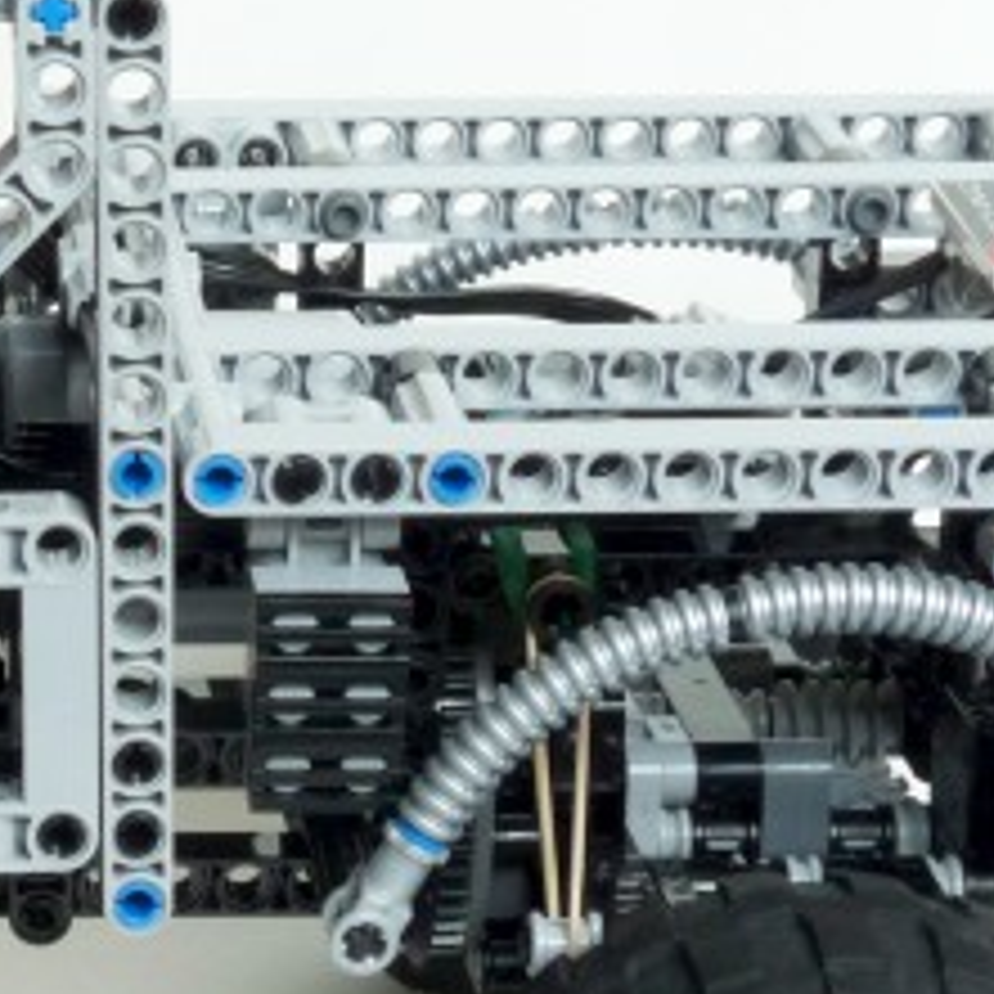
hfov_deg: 11.6
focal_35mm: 147
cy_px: 463
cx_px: -189
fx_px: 4776
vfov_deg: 11.9
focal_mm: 8.2
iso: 100
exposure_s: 1/20
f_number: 8
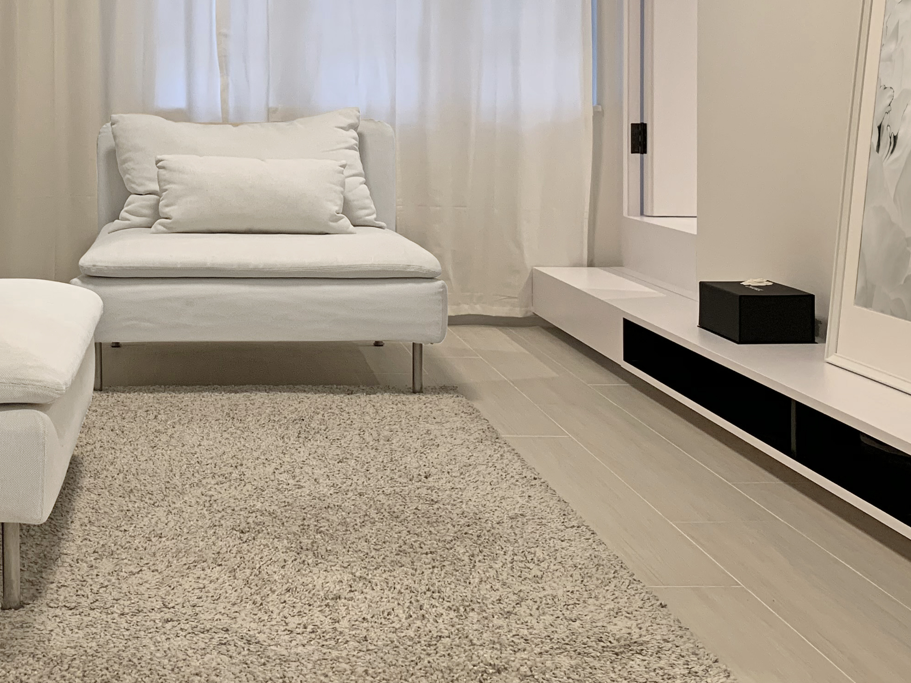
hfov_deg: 35.2
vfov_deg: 27.0
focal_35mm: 53
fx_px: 1395
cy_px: 140
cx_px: 204
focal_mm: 4.25
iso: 100
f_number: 1.8
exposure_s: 1/50
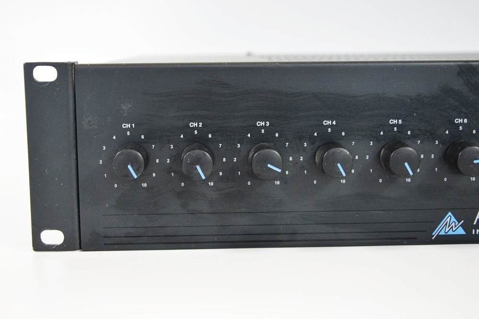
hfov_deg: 31.9
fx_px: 838
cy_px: 160
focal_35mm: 63
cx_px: 240
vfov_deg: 21.5
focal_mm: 42
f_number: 7.1
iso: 1600
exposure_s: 1/100
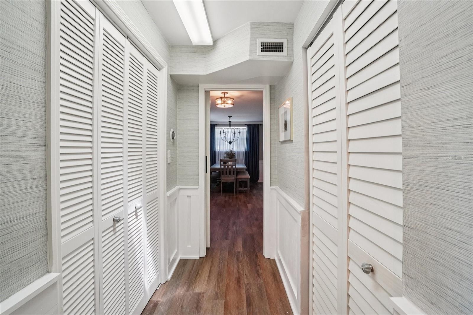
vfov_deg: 77.3
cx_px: 236
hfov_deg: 100.4
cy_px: 158
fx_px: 197
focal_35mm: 15
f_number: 8
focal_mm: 10
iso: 800
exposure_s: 1/30
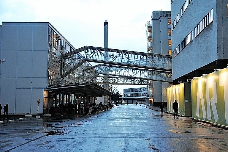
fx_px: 266
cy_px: 76
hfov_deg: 46.4
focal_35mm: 42
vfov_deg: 31.9
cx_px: 114
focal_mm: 28
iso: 360
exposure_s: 1/30
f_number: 4
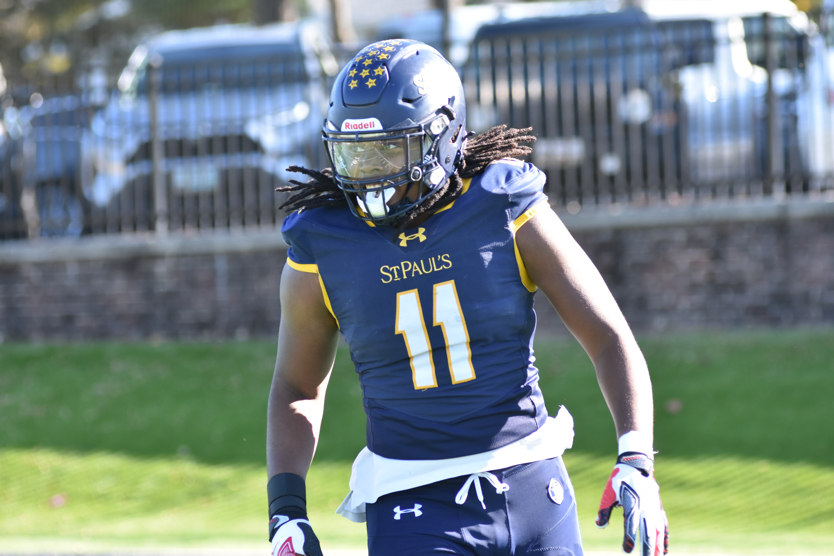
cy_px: 278
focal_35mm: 218
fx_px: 5038
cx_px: 417
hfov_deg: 9.5
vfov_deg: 6.3
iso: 800
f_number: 4
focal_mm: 145
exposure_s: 1/1000
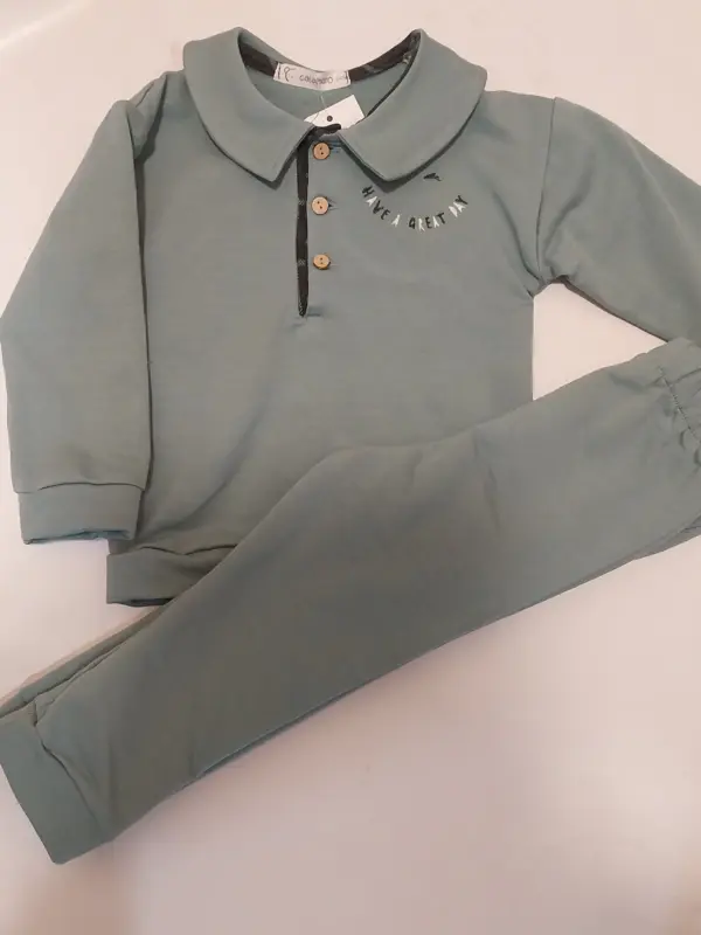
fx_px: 702
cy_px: 468
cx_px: 350
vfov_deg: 67.3
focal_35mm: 26
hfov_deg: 53.1
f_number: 1.8
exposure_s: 1/50
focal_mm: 4
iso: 250
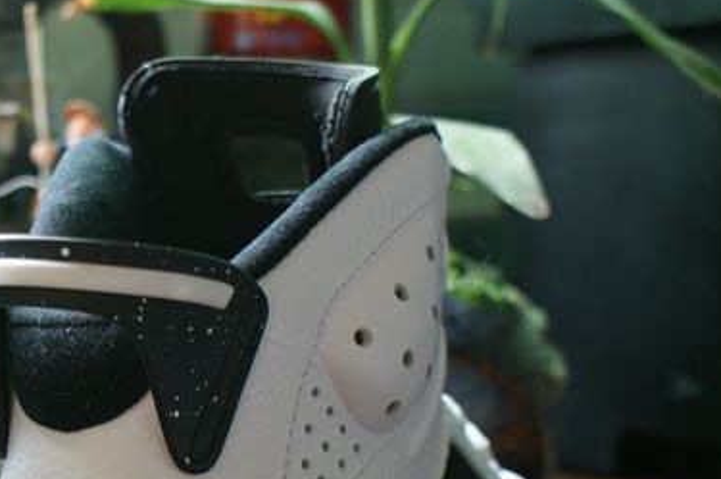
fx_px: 1920
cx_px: 40
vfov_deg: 14.0
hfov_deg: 20.7
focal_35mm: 96
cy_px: 486
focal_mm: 30
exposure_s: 1/50
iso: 250
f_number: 5
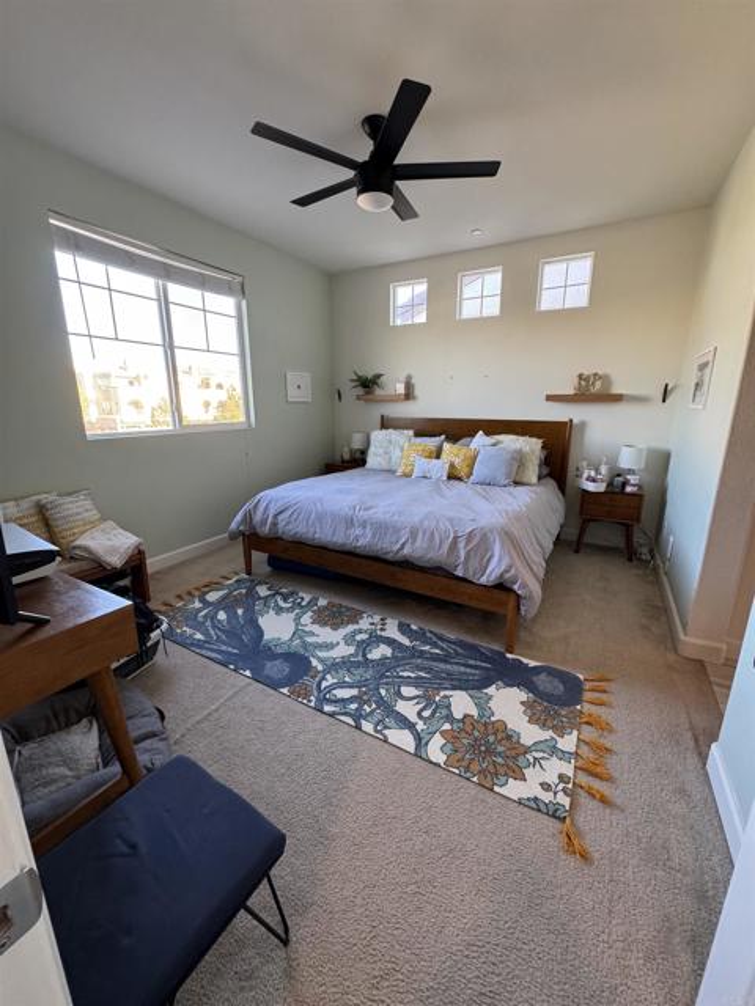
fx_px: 407
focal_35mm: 14
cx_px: 378
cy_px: 503
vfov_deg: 102.1
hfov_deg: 85.7
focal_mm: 2.22
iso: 250
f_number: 2.2
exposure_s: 1/120
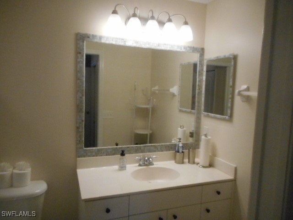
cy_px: 110
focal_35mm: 25
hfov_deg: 69.4
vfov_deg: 54.9
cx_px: 146
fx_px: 212
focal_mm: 4.5
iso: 720
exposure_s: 1/250
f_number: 3.7
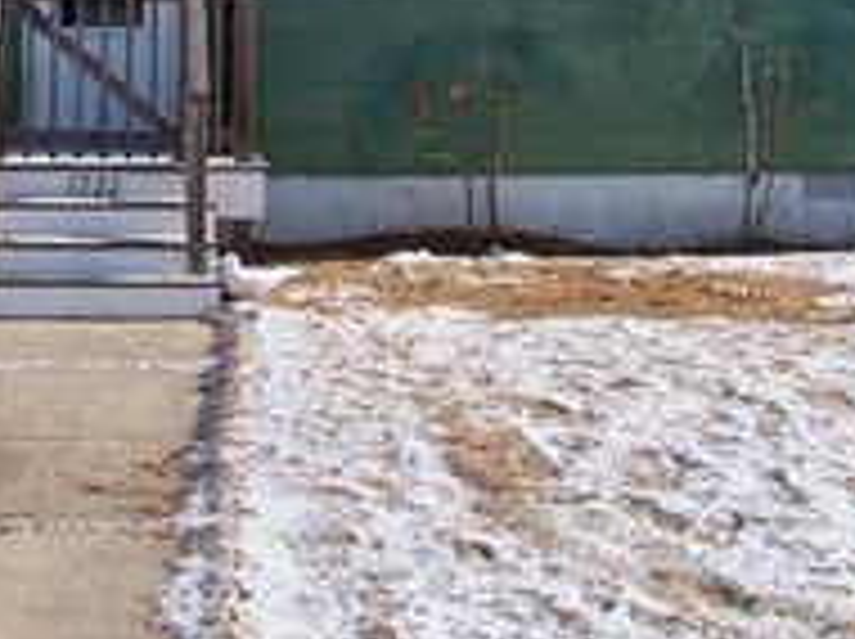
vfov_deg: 16.6
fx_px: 2146
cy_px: 25
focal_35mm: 87
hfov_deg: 21.8
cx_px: 27
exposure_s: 1/500
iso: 80
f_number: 4
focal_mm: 5.85
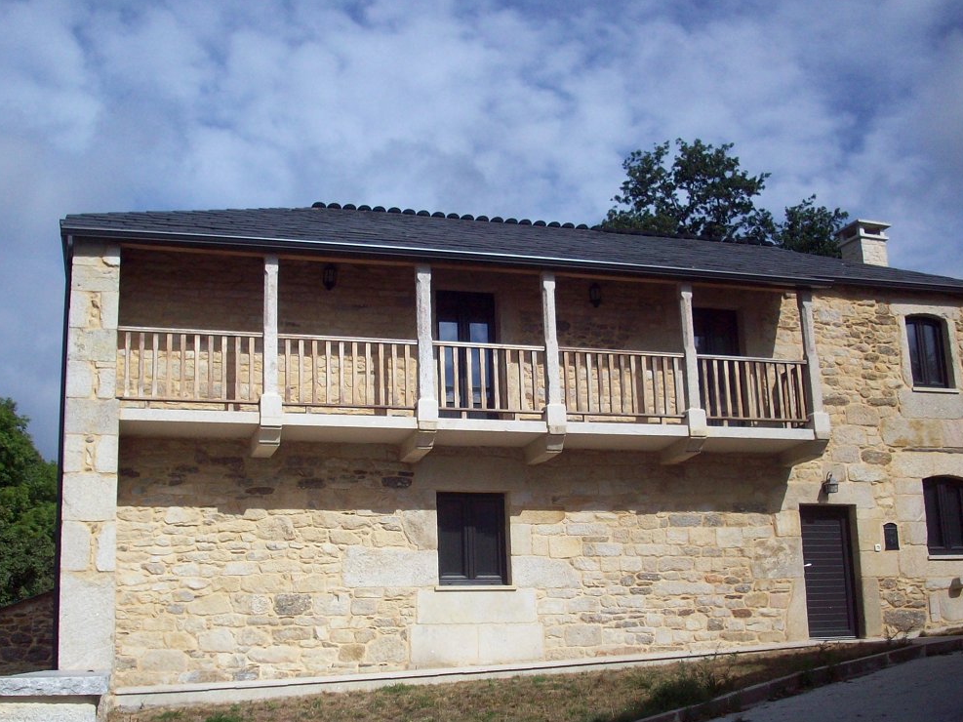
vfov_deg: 32.1
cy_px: 418
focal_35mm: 45
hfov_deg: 42.1
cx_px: 483
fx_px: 1252
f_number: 5.6
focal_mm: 6.2
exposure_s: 1/723
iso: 80
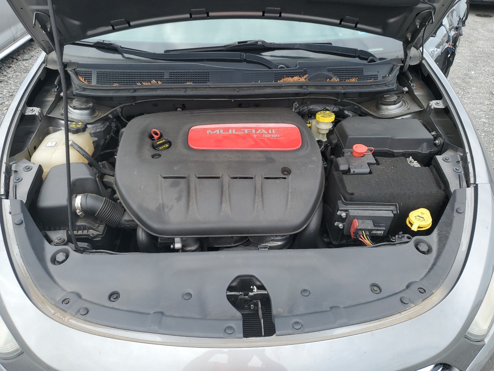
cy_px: 186
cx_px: 247
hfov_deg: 67.3
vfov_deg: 53.1
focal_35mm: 26
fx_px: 371
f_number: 1.5
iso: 50
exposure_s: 1/833
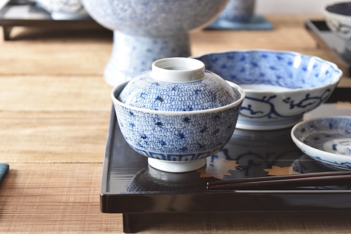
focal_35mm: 82
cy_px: 117
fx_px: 804
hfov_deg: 24.6
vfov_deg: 16.5
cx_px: 176
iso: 400
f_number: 5.6
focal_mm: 55
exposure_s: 1/4
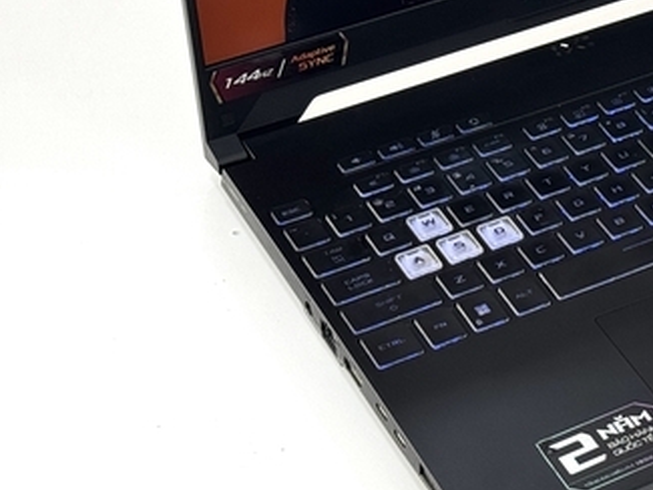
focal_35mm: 118
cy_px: 24
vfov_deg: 12.4
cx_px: 609
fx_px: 2227
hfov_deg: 16.4
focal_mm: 6.76
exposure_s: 1/121
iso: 64
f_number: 1.78
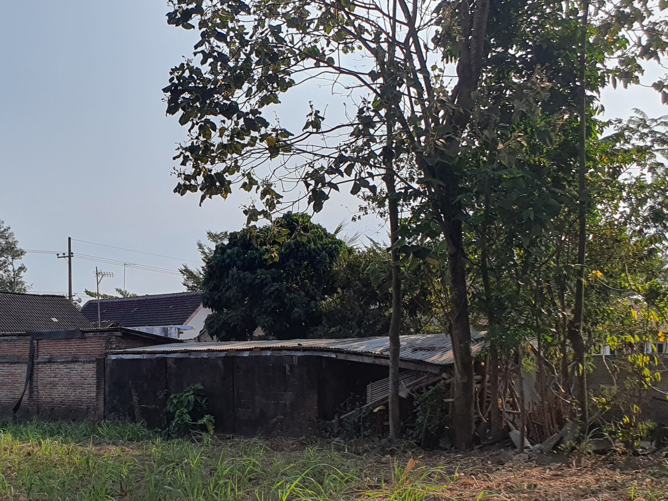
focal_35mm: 51
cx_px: 201
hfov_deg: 36.9
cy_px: 362
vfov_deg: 28.2
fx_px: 984
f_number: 2.4
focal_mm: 4.32
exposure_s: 1/1736
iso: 50
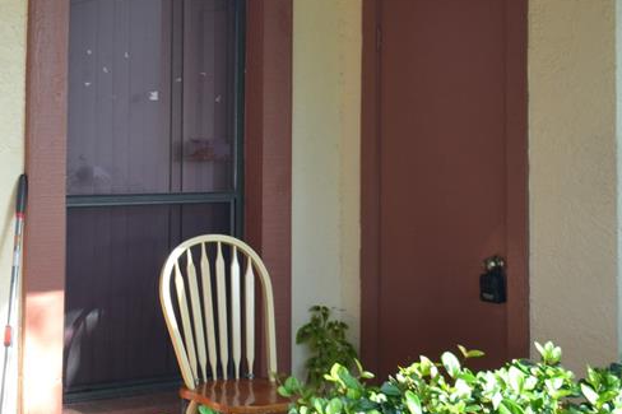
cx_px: 133
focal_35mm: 63
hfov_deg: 31.2
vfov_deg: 21.3
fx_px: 1088
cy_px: 79
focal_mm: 20
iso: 400
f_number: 5.6
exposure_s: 1/125
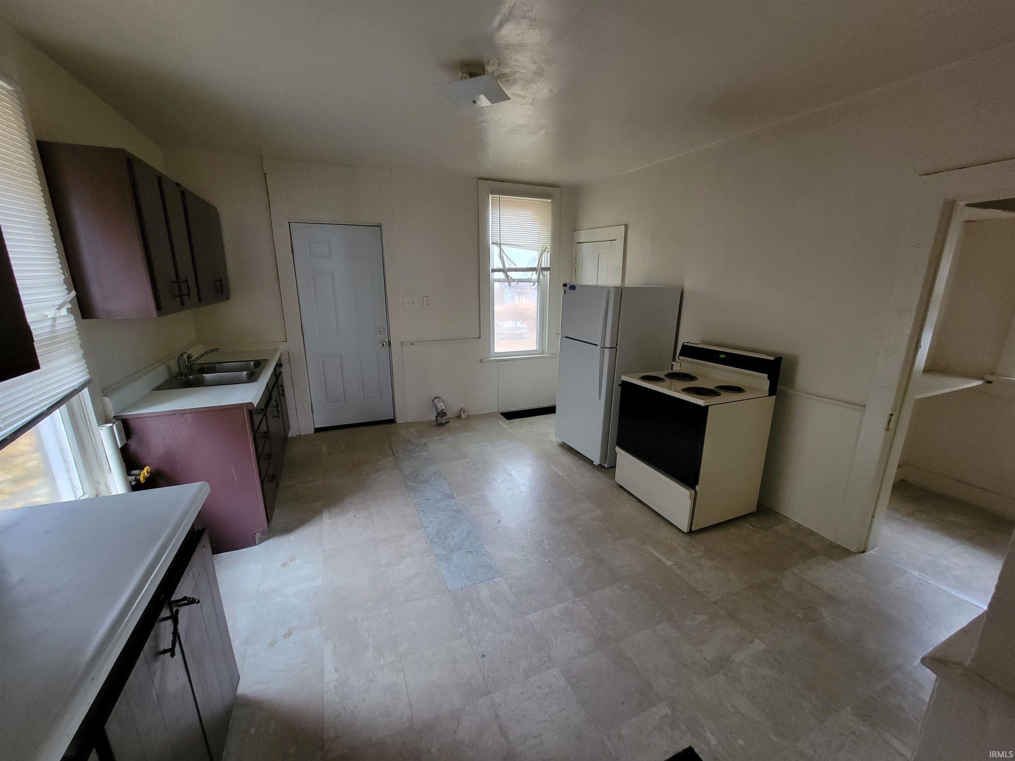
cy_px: 380
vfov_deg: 89.9
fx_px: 381
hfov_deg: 106.2
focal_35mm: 13
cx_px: 508
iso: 500
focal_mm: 2.2
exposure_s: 1/30
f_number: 2.2
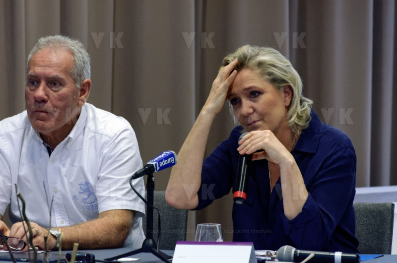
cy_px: 132
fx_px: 3302
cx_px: 198
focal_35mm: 300
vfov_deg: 4.6
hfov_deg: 6.9
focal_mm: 200
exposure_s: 1/100
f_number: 5.6
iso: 2500
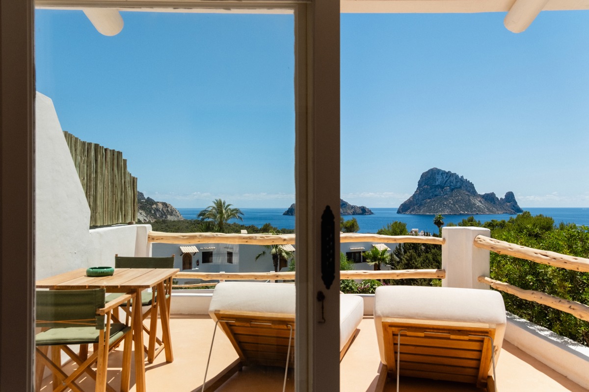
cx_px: 294
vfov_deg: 49.6
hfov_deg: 69.4
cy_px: 196
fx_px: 425
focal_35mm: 26
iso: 640
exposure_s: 1/6400
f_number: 4.5
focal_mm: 17
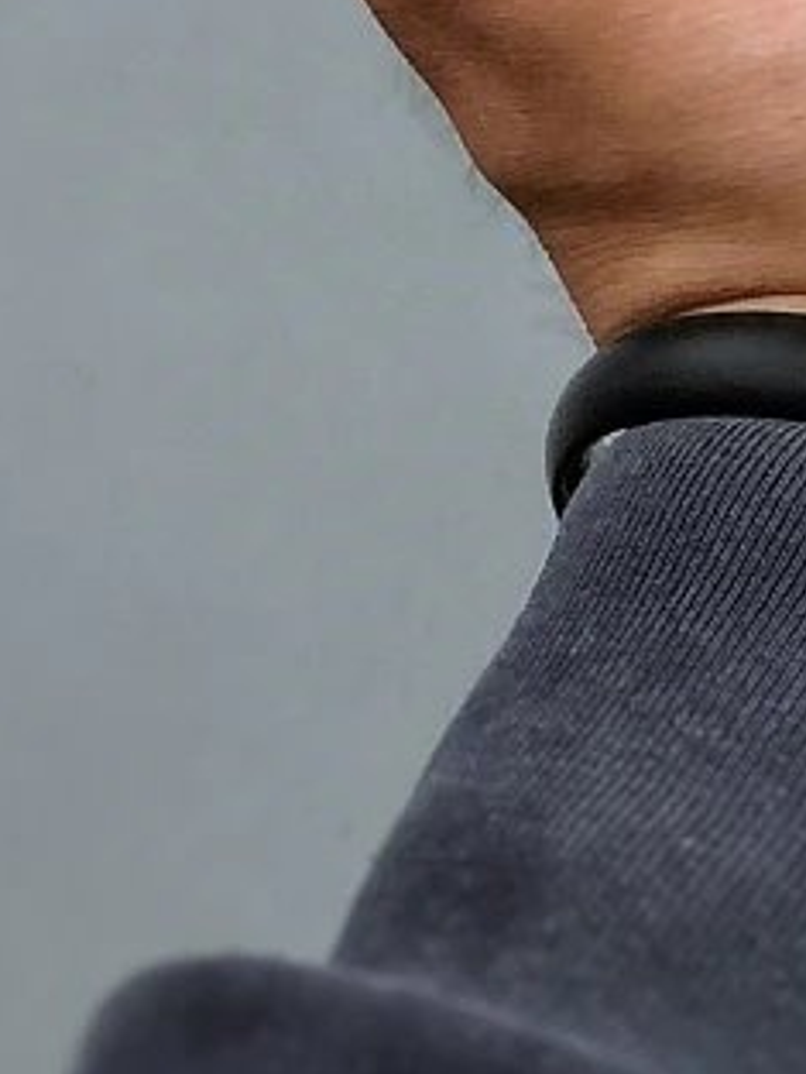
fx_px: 8128
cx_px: 857
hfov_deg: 5.7
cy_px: -1170
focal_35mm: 262
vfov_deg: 7.2
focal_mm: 6.6
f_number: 2.8
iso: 25
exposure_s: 1/100
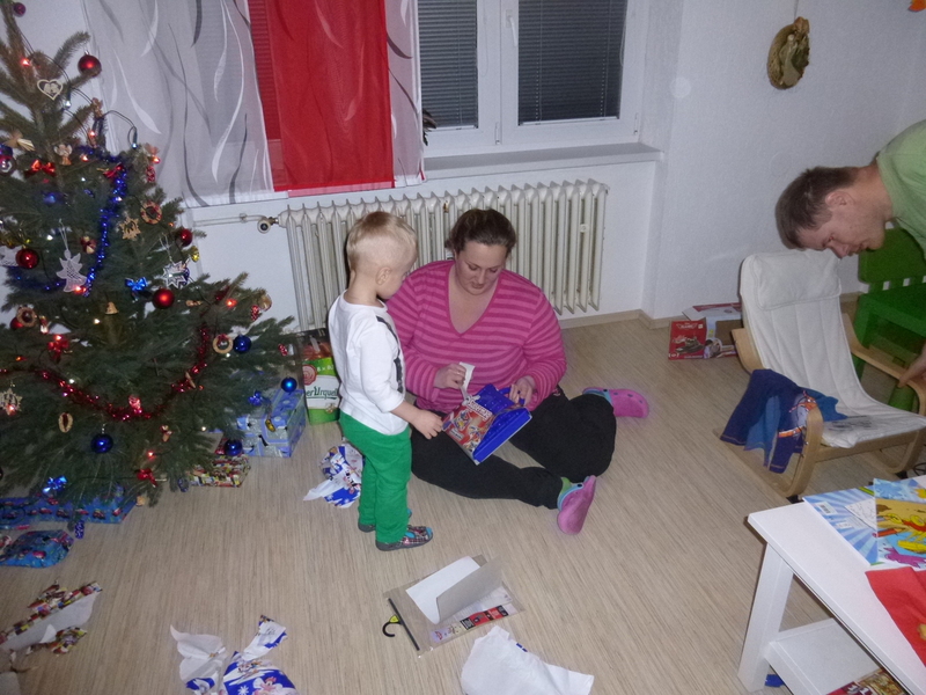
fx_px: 669
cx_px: 463
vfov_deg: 54.9
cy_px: 348
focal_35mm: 25
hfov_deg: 69.4
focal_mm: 4.5
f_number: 3.1
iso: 400
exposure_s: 1/60
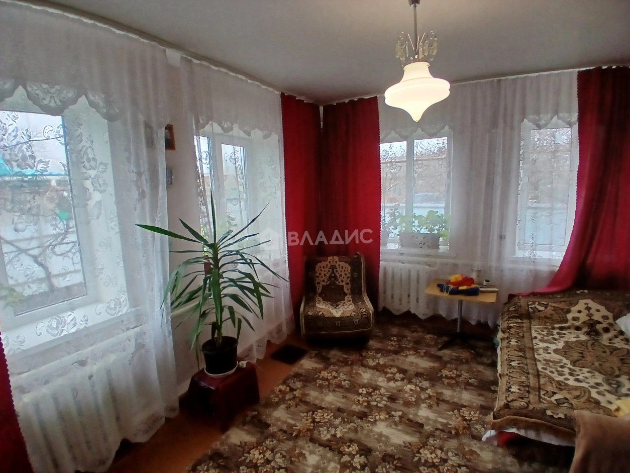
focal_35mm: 17
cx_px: 315
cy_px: 236
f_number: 2.2
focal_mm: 1.4
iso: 100
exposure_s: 1/50
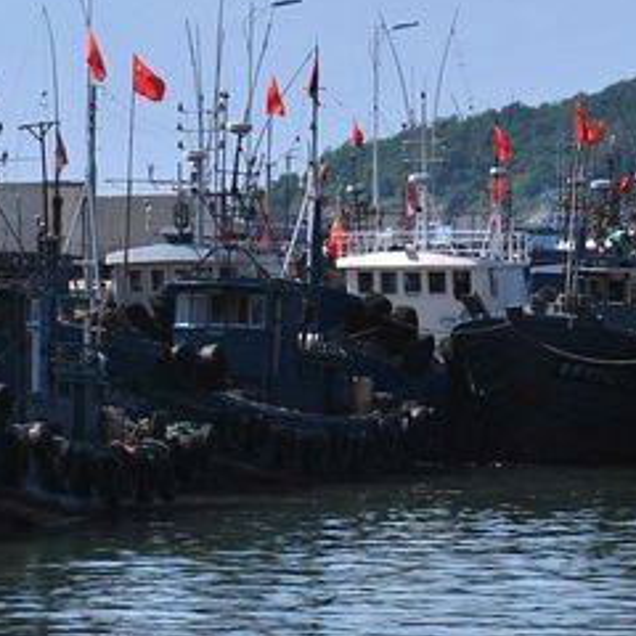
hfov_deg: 4.4
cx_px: 586
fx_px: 8210
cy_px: 299
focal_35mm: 395
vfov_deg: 4.4
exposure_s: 1/2500
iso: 100
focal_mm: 135
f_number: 5
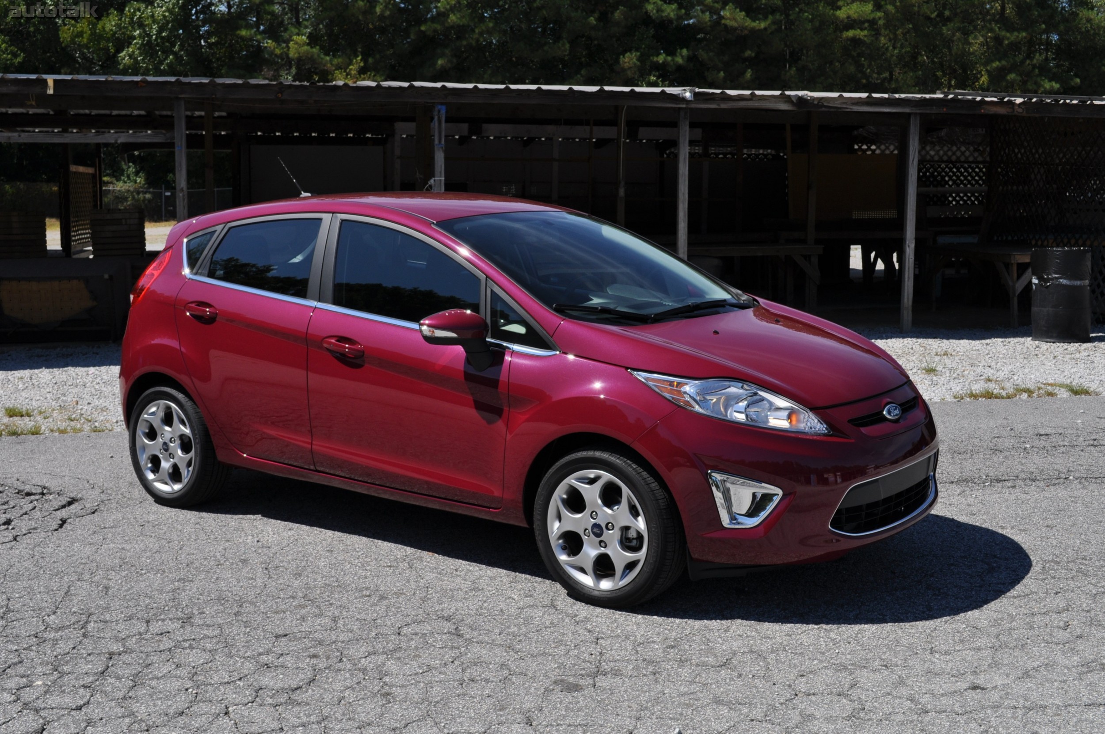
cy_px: 367
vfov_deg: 30.8
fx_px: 1334
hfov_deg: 45.0
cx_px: 552
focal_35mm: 44
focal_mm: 29
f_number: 10
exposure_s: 1/400
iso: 200
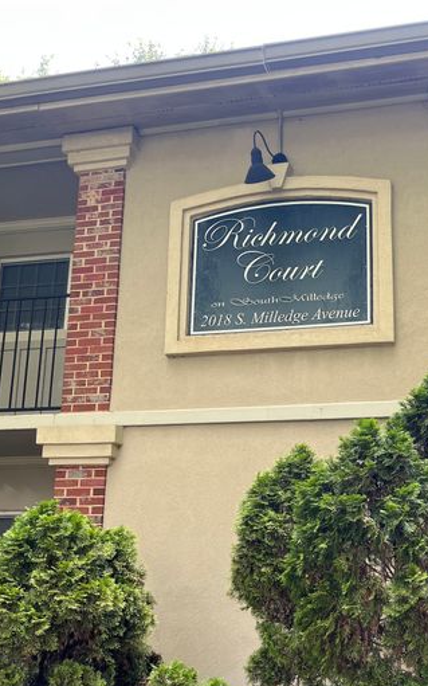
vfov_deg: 53.6
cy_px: 415
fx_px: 672
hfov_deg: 34.7
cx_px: 309
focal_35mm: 36
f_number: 1.6
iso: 40
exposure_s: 1/197
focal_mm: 5.1
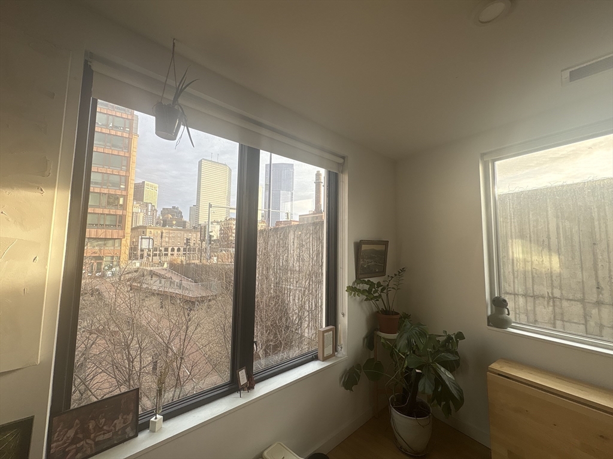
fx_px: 248
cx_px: 306
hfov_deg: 102.1
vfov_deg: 85.7
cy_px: 230
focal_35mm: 14
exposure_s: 1/193
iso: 40
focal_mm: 2.22
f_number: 2.2
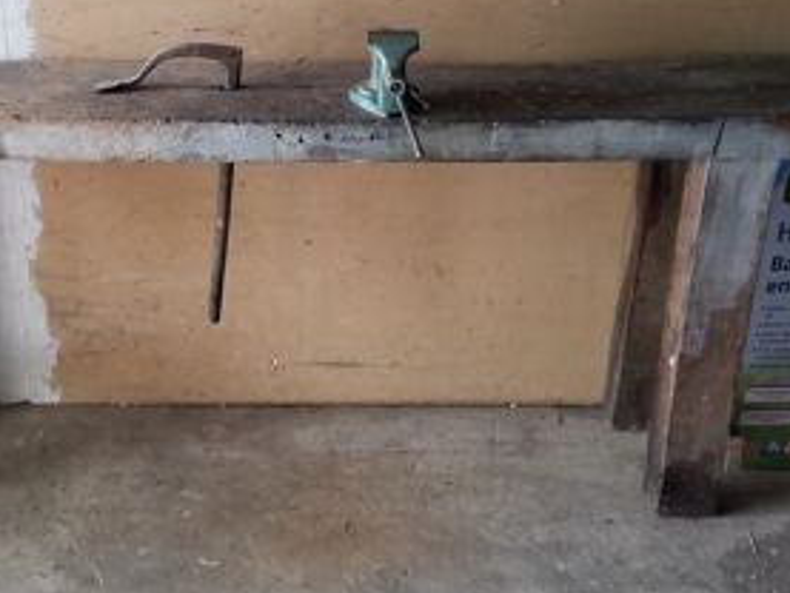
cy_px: 202
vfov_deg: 32.0
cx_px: 248
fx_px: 1027
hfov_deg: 41.4
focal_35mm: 45
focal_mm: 4.25
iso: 160
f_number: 1.7
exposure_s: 1/30
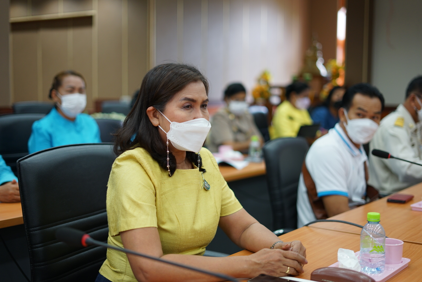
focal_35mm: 50
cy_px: 141
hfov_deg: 39.6
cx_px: 211
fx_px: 587
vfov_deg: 27.0
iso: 400
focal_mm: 50
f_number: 1.8
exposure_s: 1/160
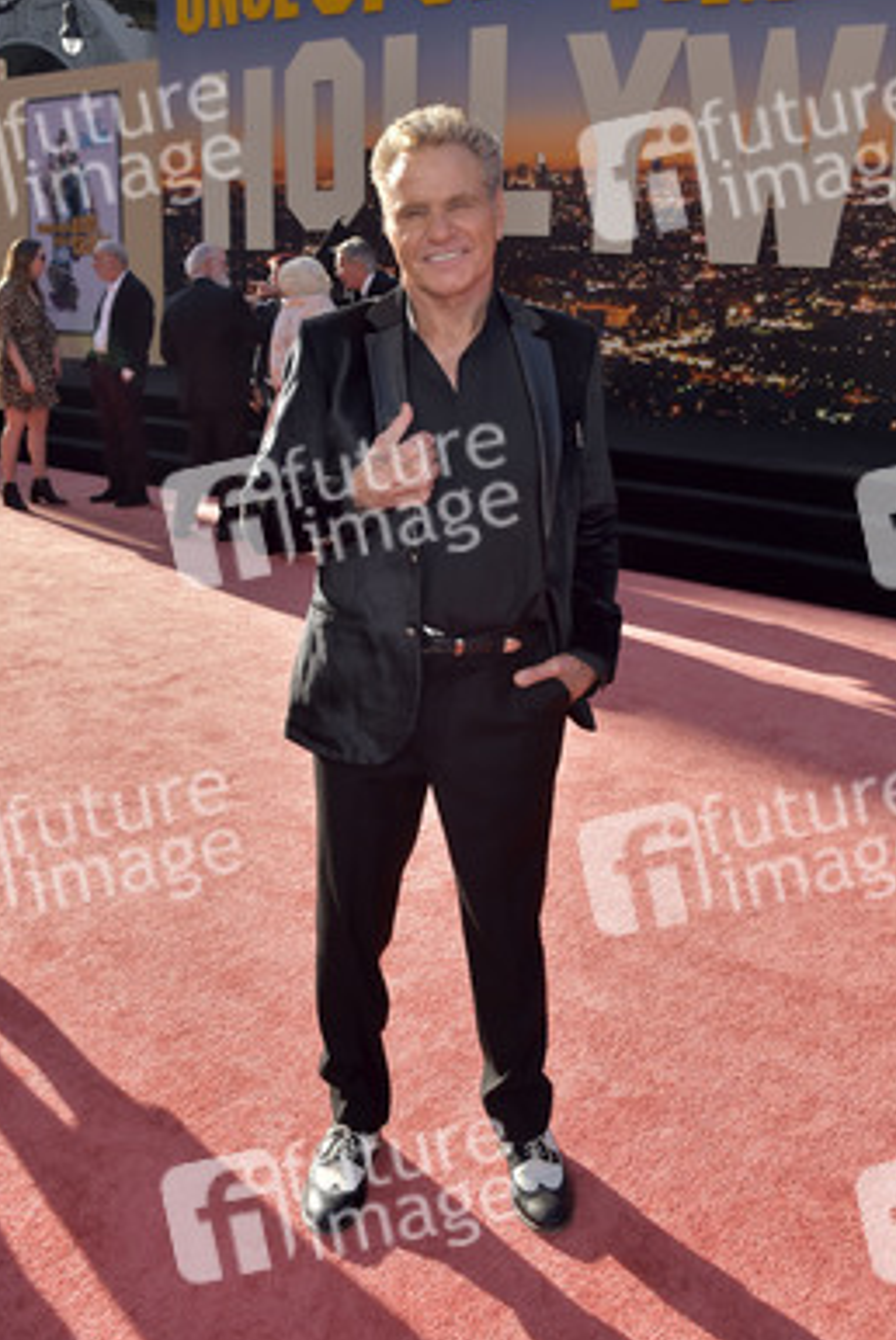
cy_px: 680
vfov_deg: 63.6
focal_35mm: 29
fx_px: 1081
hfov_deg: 45.0
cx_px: 443
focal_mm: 28
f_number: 7.1
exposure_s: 1/250
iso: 320
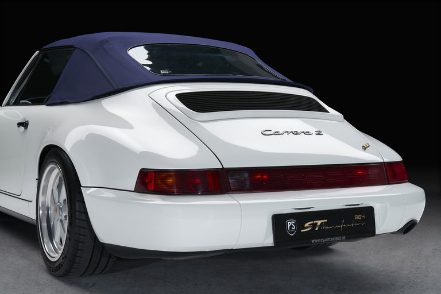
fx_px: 674
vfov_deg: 24.6
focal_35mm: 55
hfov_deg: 36.2
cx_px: 220
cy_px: 147
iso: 80
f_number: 10
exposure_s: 1/50
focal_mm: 55
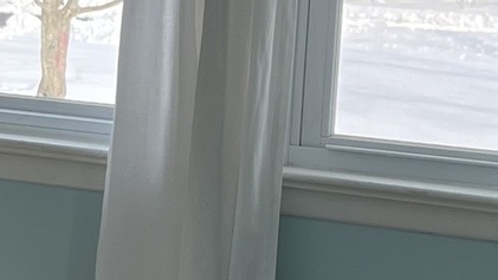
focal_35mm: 155
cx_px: -357
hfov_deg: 12.8
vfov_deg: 7.8
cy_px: 54
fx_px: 2047
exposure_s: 1/483
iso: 50
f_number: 1.6
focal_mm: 5.1
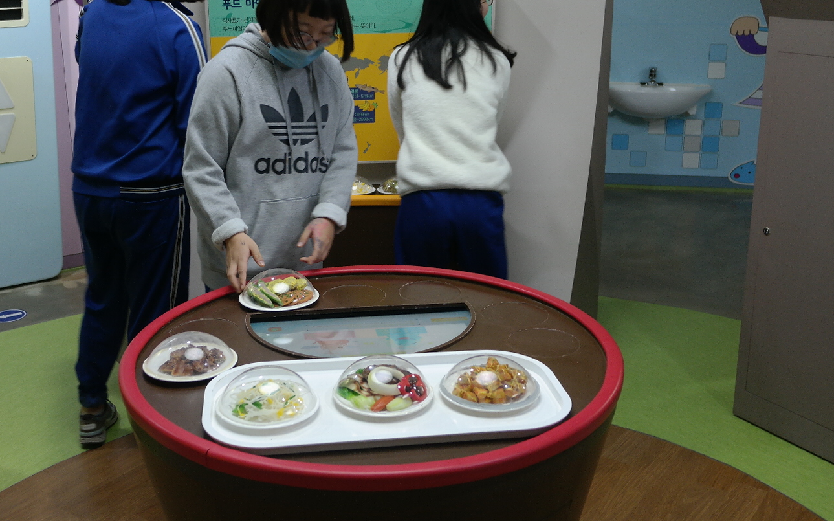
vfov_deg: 31.1
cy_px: 206
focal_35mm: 41
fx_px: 932
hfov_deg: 48.1
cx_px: 362
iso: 400
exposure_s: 1/40
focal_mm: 20
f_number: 3.5
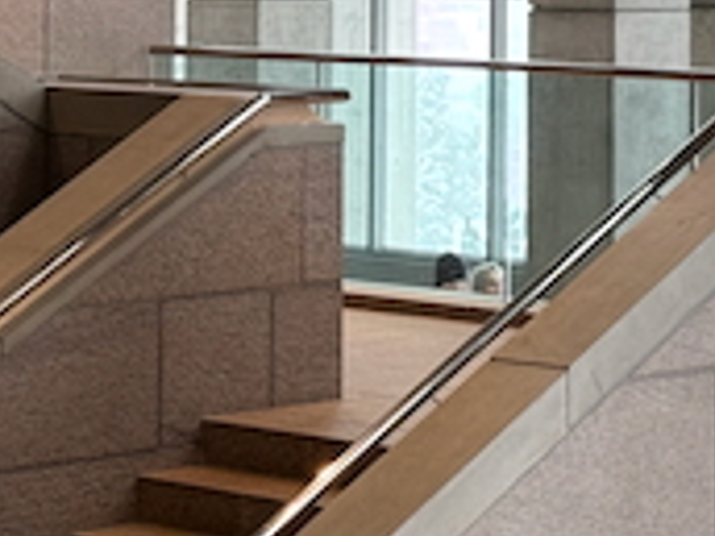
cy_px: -195
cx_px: 262
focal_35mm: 179
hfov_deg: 11.0
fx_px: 3697
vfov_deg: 8.2
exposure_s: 1/60
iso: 100
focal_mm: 6.76
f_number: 1.78
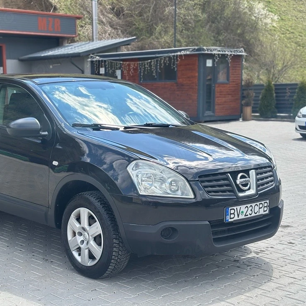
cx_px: 104
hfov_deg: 27.6
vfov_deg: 27.7
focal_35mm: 62
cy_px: 154
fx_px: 620
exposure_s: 1/1037
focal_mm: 5.96
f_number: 1.6
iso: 32
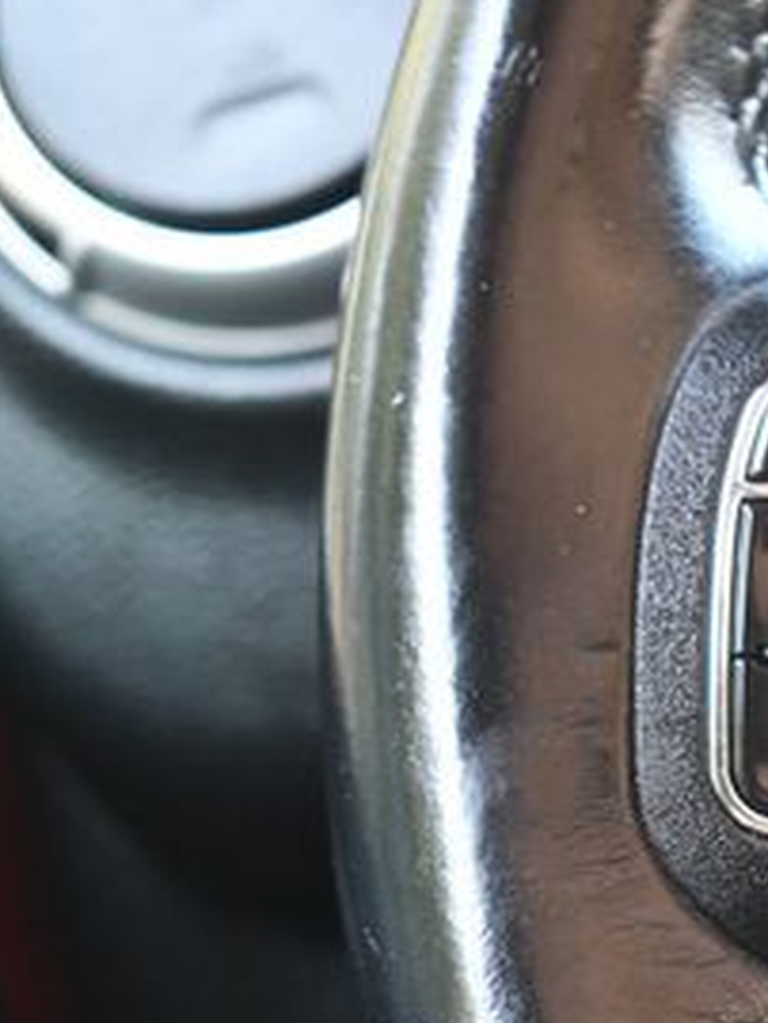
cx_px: 1122
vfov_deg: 14.4
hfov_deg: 10.5
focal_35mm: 137
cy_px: 726
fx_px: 4049
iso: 3200
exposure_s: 1/80
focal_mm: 40
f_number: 4.8
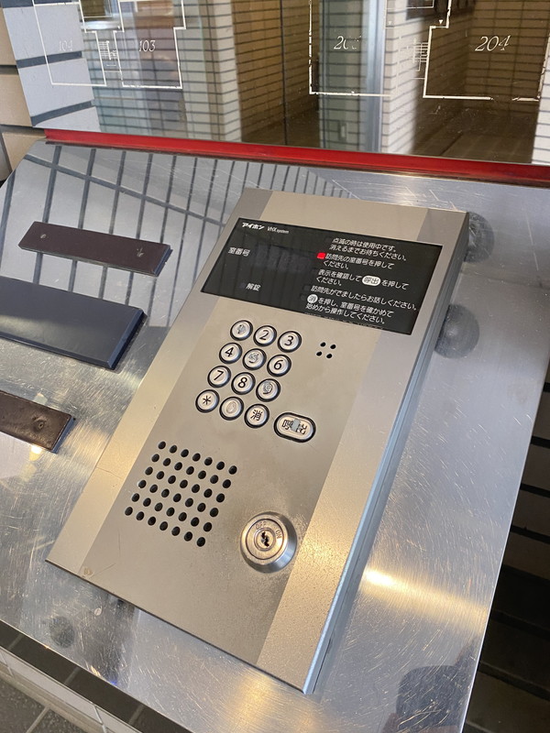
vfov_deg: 67.3
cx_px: 275
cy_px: 366
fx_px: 551
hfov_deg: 53.1
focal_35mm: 26
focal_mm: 4.25
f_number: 1.8
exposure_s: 1/60
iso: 200
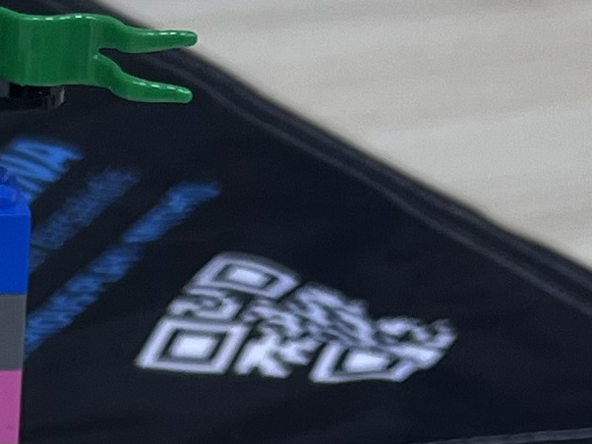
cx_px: -367
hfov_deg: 10.8
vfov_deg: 8.1
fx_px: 2977
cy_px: 917
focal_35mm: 174
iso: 64
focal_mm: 5.1
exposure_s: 1/120
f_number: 1.6
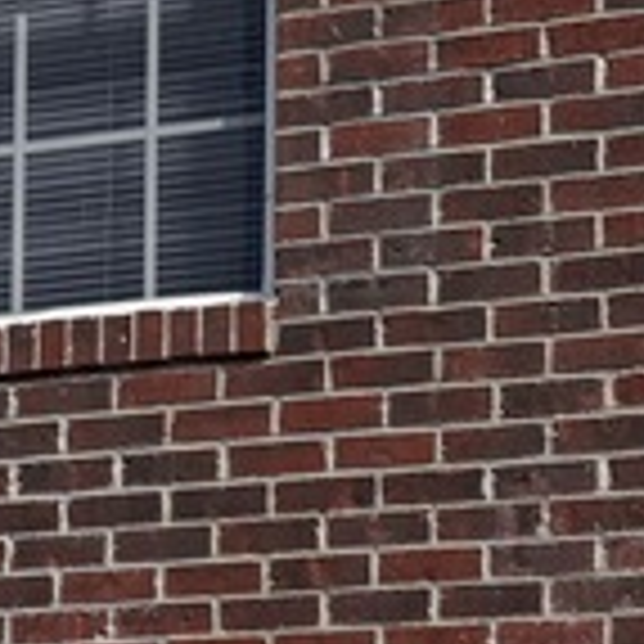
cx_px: 1009
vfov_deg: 13.3
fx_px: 2505
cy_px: 1121
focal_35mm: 119
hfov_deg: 13.7
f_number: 1.78
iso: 80
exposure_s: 1/8130
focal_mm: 6.76
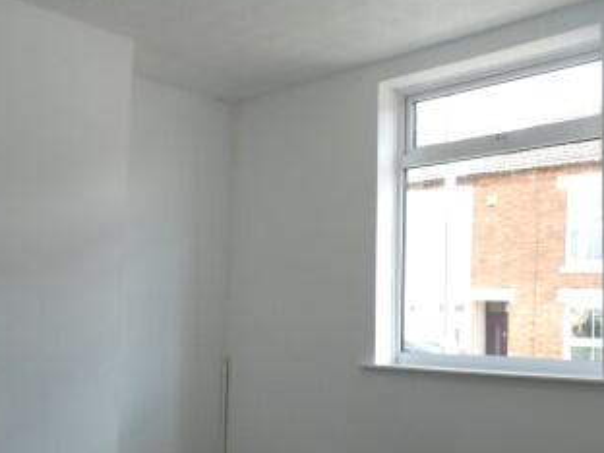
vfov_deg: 34.9
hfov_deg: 43.8
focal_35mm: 41
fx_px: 715
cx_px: 130
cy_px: 285
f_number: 2.8
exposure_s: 1/100
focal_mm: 3.6
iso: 80
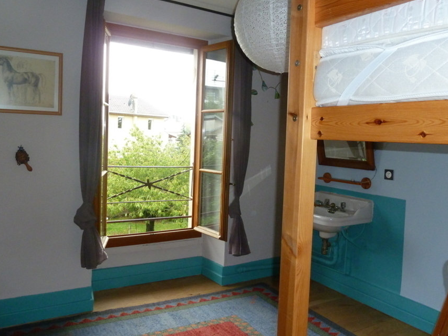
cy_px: 161
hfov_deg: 60.0
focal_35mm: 30
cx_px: 222
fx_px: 388
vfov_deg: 46.8
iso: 320
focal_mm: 4.1
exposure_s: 1/30
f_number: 3.3
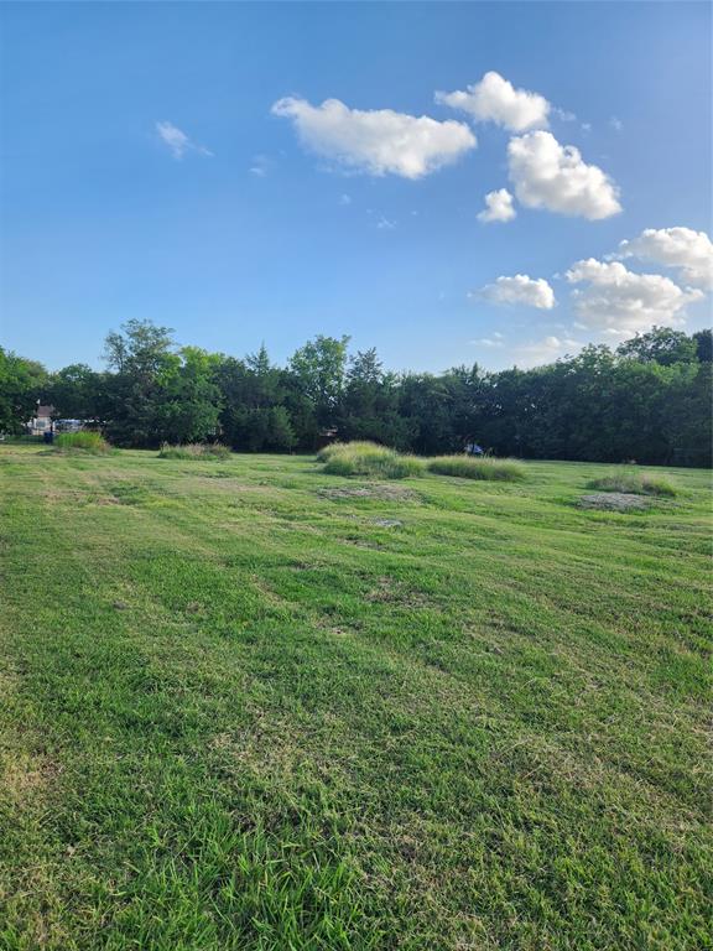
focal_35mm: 23
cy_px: 476
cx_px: 356
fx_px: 632
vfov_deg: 73.9
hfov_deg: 58.9
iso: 20
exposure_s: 1/796
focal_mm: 5.4
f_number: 1.8
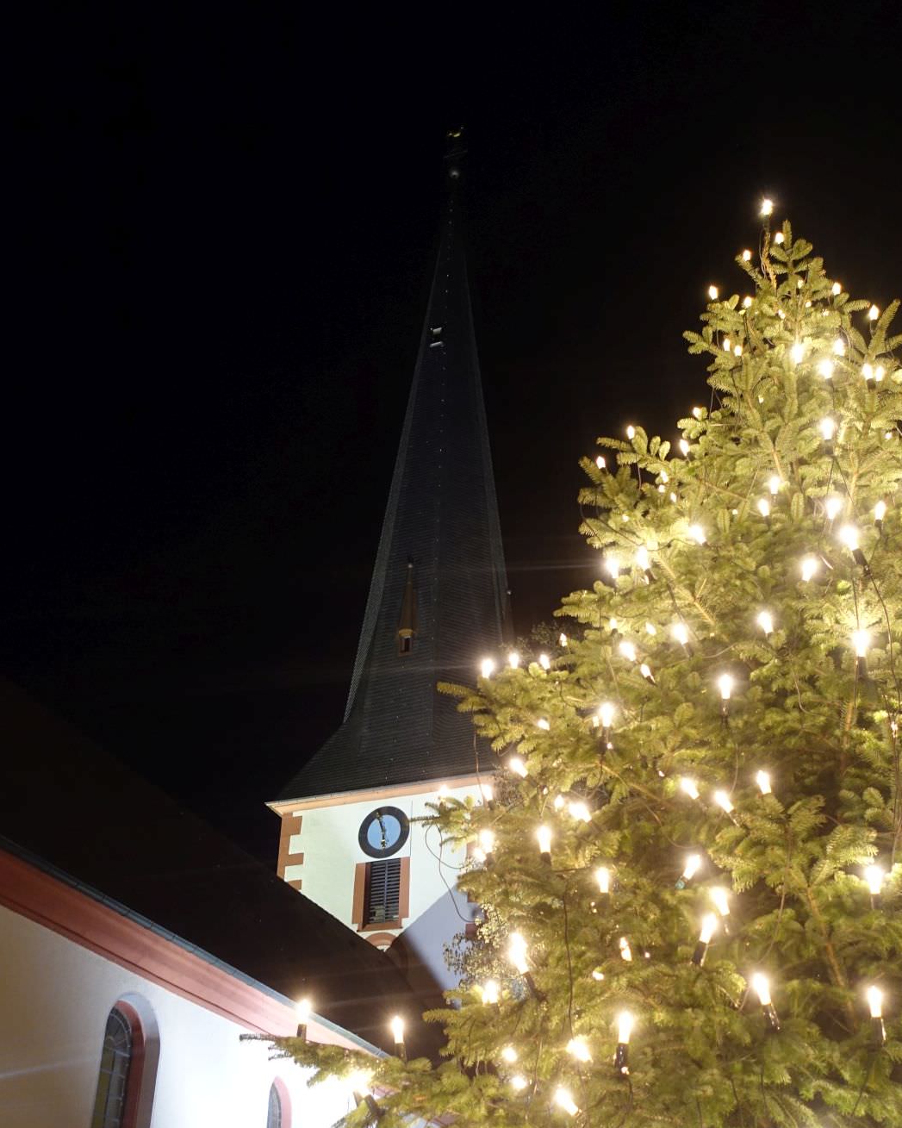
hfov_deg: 38.2
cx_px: 459
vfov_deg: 46.6
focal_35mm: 39
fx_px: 1302
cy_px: 675
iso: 800
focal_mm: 12.48
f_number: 2.8
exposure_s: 1/15
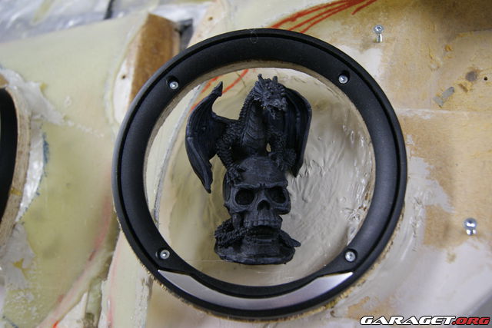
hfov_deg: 53.1
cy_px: 164
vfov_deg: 36.9
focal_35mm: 36
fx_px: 492
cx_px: 246
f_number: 4
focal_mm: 24
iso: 400
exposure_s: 1/10
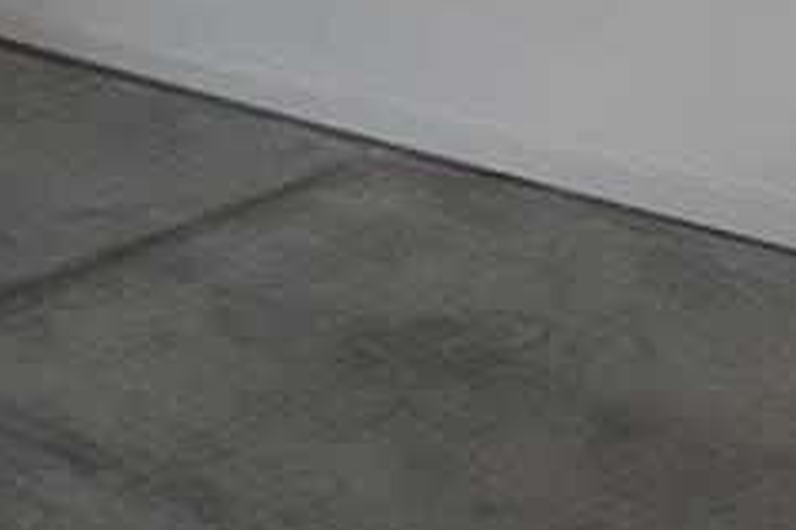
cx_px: 150
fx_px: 1326
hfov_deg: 32.4
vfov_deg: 20.9
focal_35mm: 60
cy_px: -127
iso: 800
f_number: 4
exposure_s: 1/60
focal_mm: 14
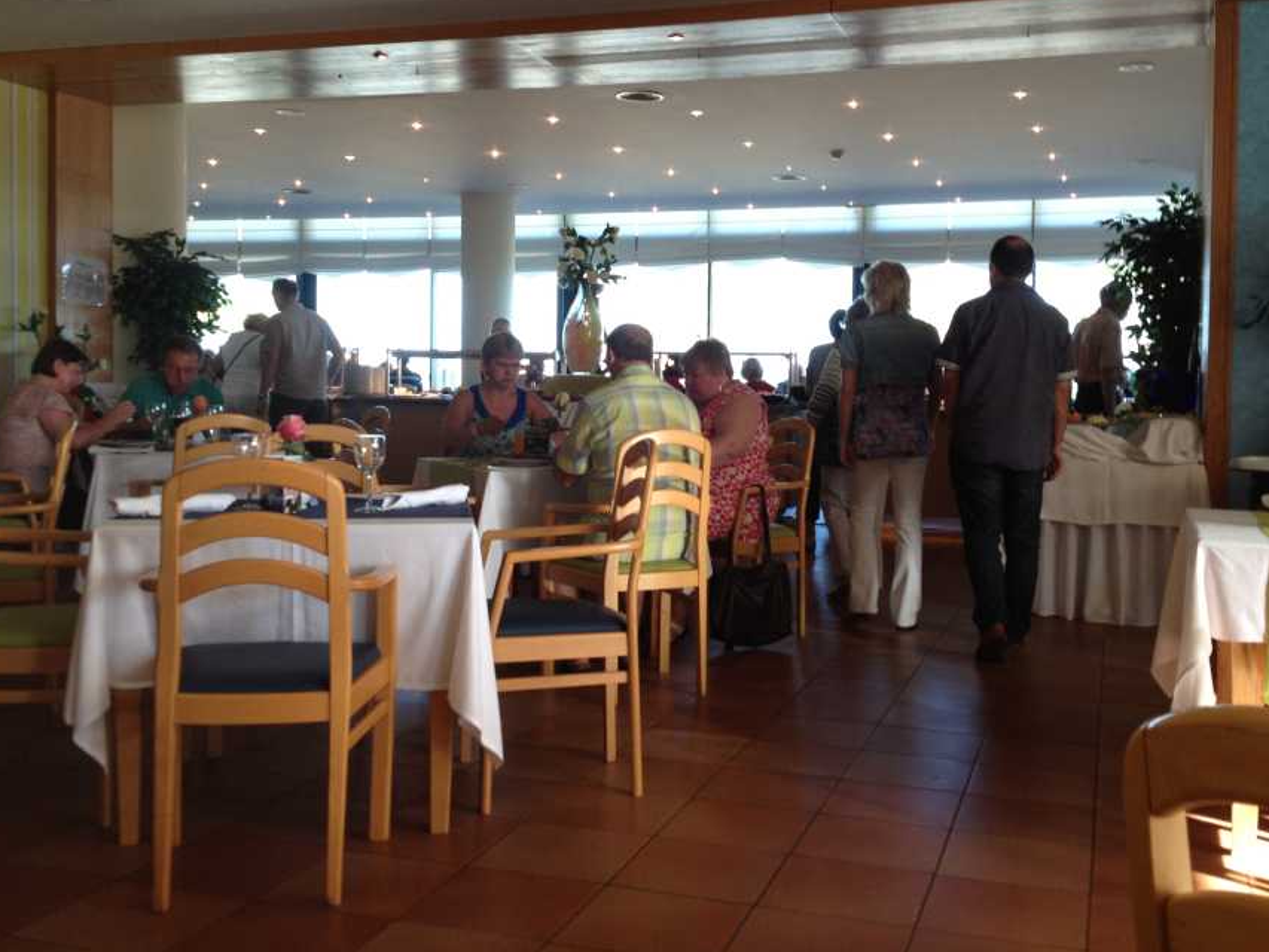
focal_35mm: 42
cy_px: 418
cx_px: 650
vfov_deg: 34.3
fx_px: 1540
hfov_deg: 44.8
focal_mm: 4.28
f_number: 2.4
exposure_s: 1/60
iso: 80
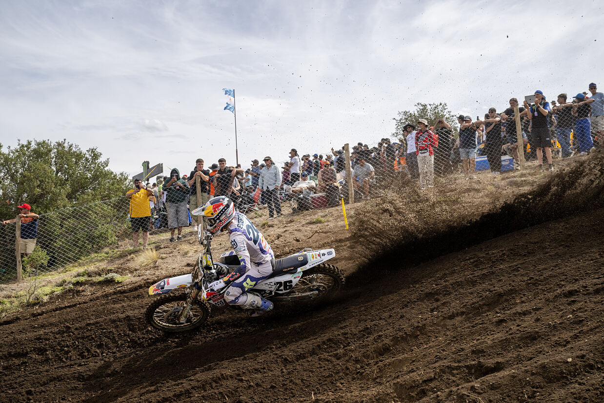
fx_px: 671
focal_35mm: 40
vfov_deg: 33.4
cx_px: 302
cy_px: 202
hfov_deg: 48.4
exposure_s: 1/1250
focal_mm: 40
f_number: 5.6
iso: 200
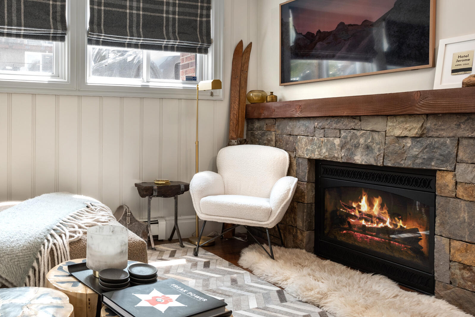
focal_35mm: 32
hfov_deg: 55.8
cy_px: 131
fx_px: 422
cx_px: 118
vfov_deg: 41.0
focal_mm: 17
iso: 100
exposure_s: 2
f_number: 7.1
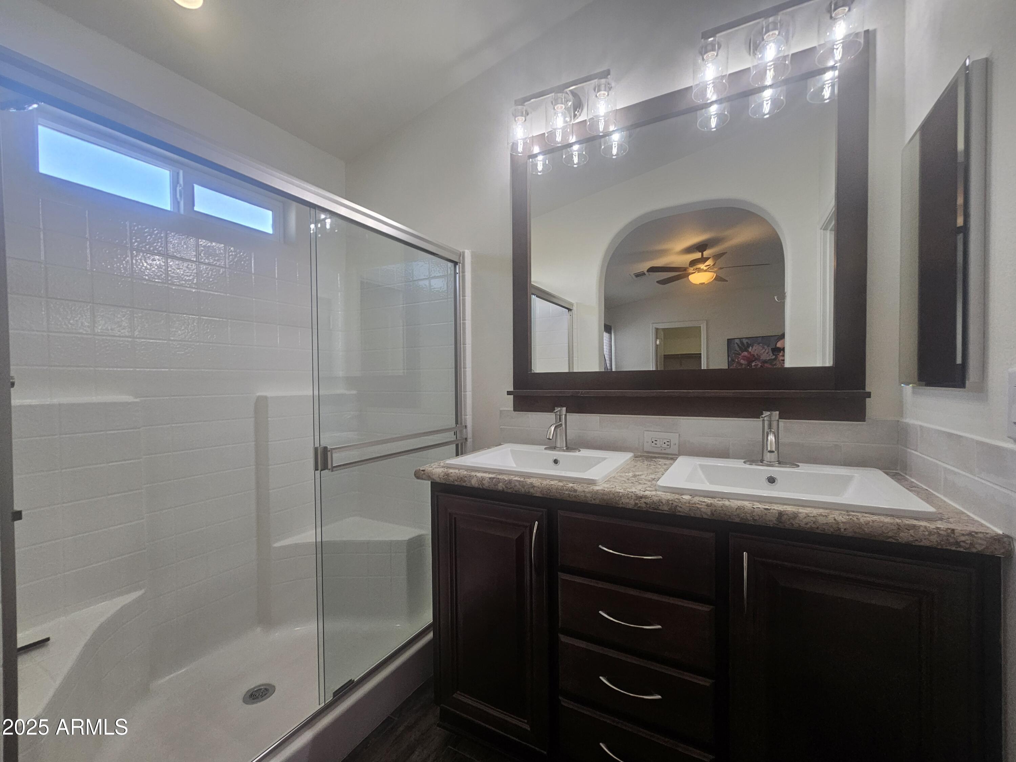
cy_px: 381
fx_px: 382
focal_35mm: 13
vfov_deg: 89.9
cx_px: 508
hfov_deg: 106.2
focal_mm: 2.2
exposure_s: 1/60
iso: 80
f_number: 2.2
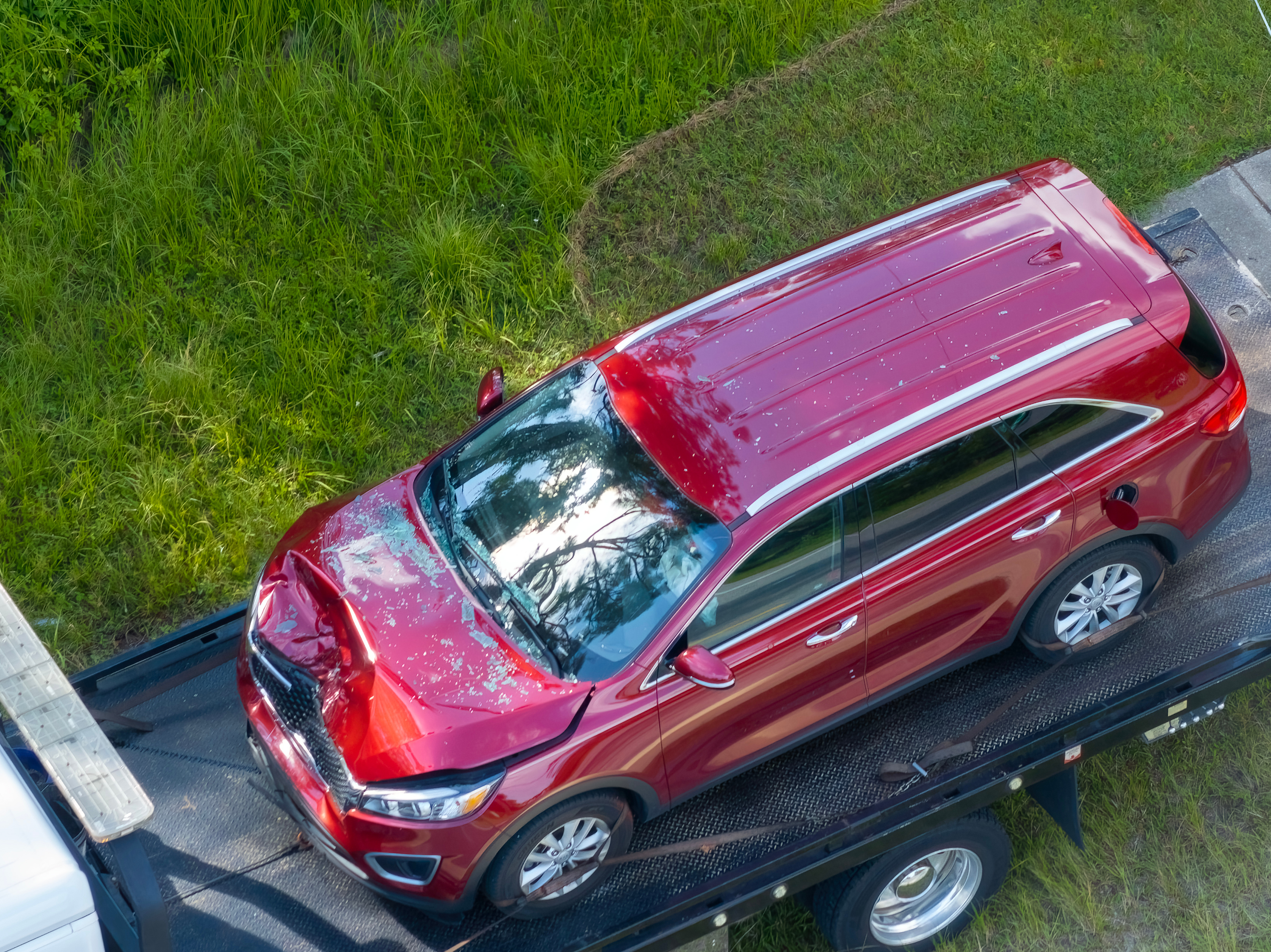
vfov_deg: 7.5
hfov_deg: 10.0
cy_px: 555
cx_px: 727
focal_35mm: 198
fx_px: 7267
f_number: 3.4
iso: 100
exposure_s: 1/40
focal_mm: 30.7
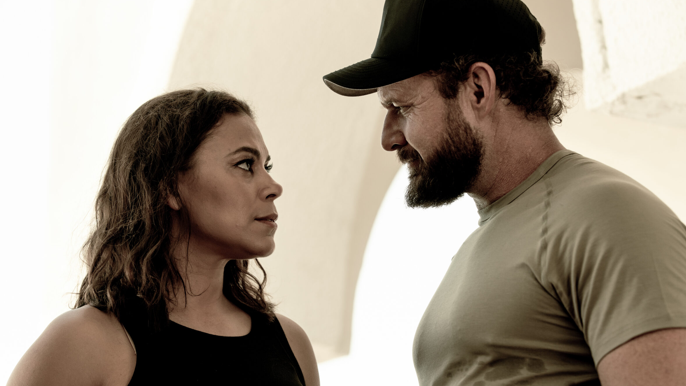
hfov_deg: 21.4
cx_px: 342
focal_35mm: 100
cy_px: 212
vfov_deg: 12.1
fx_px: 1819
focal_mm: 88
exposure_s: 1/400
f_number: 5
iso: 400
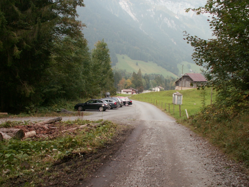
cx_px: 124
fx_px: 252
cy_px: 94
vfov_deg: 40.7
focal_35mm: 35
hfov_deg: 52.6
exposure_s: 1/160
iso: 50
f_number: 2.8
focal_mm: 5.86
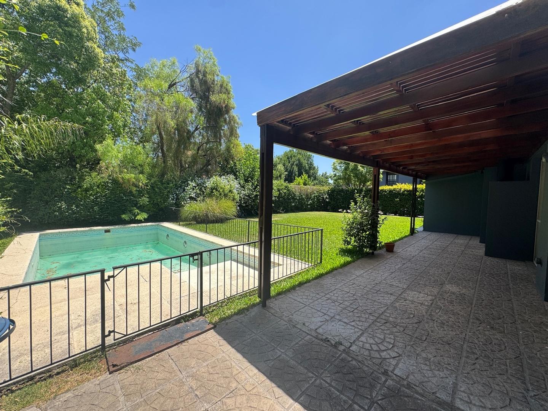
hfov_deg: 102.1
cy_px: 206
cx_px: 274
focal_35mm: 14
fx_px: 222
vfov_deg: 85.7
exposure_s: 1/1094
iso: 50
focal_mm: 2.22
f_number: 2.2
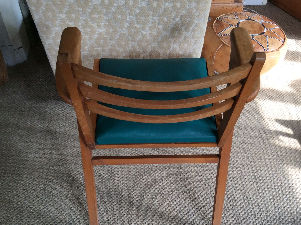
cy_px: 128
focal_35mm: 38
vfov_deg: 37.6
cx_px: 156
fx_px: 330
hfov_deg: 49.0
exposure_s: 1/25
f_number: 2.4
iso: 40
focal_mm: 3.3
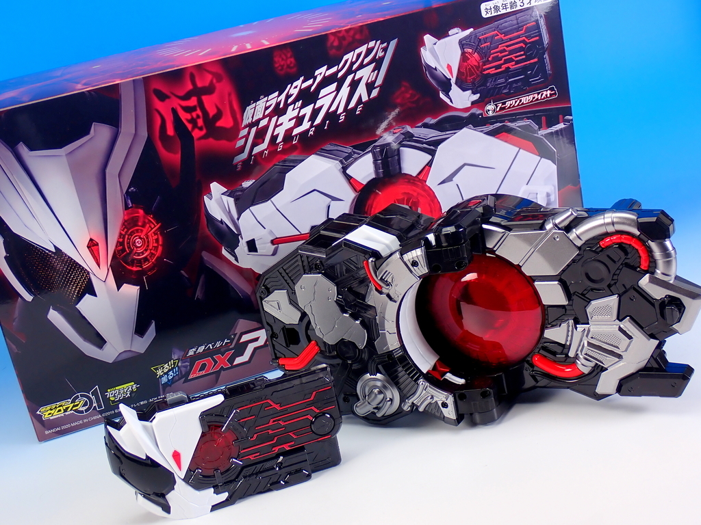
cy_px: 262
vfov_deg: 27.0
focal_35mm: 54
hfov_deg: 35.5
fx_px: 1094
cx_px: 350
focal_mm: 9.65
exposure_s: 1
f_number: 13
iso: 100
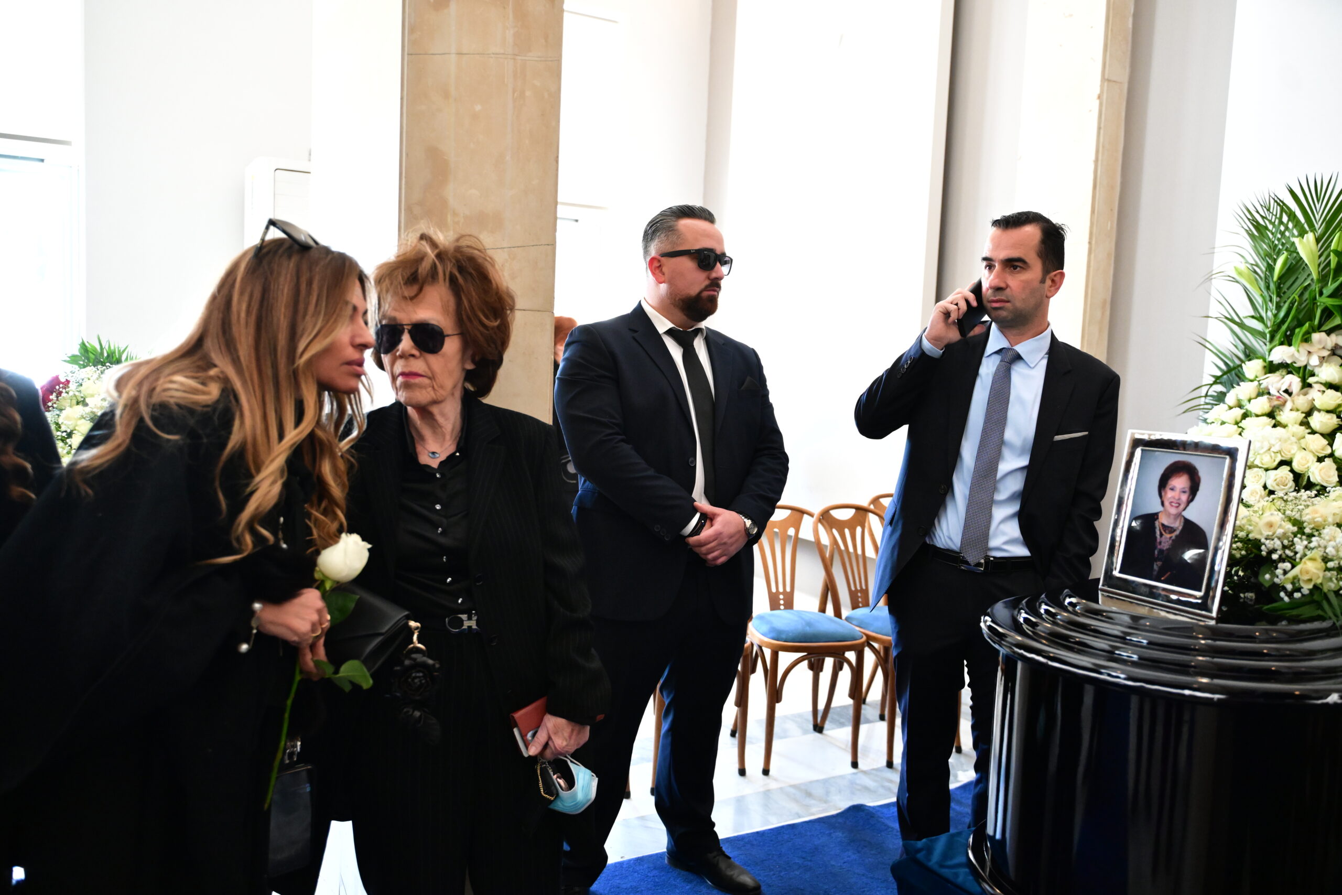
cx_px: 671
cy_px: 448
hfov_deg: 65.5
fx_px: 1044
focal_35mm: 28
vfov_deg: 46.4
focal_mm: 28
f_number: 3.2
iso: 5000
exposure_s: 1/250
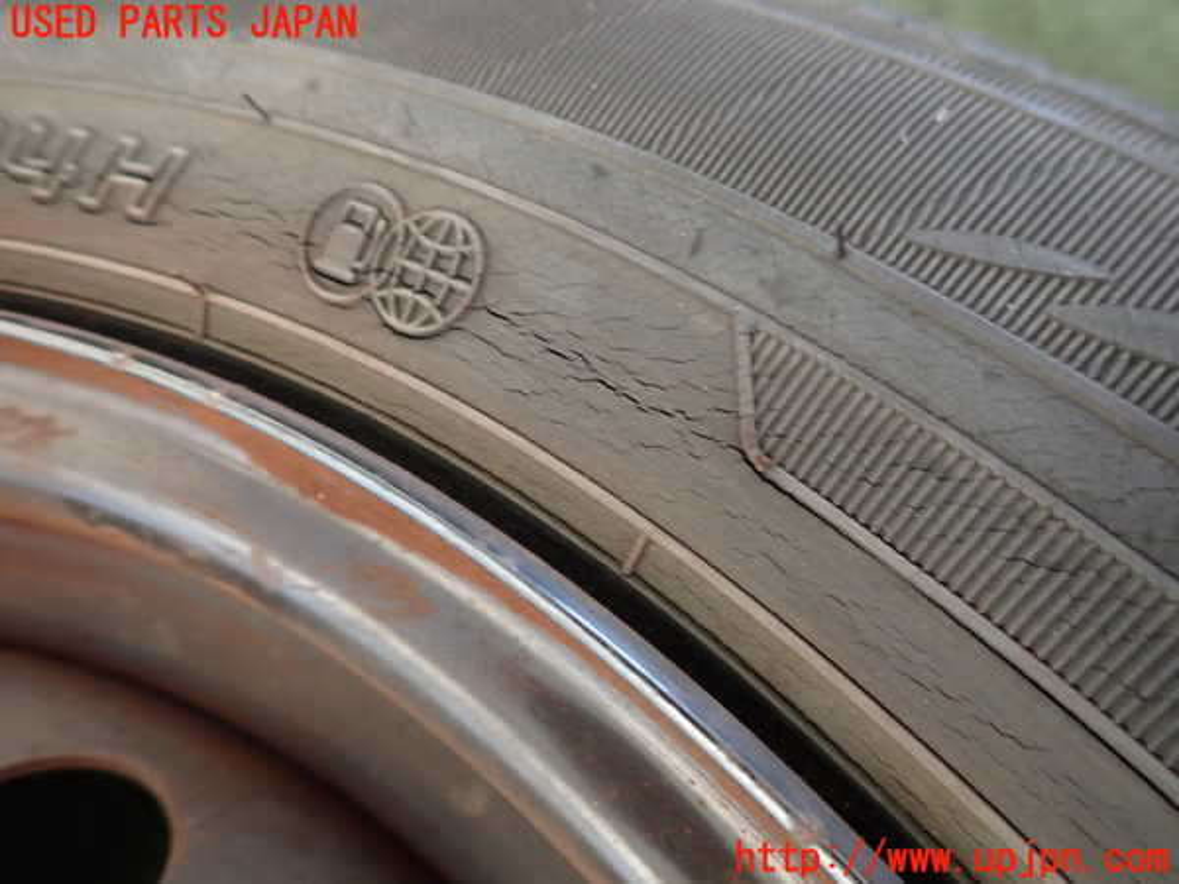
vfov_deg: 54.9
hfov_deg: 69.4
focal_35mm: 25
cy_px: 442
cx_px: 590
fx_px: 851
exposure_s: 1/30
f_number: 2
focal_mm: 4.5
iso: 320
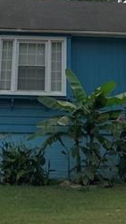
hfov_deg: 13.9
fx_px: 516
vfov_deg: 22.2
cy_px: -60
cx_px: 58
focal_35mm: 87
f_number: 1.8
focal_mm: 4.25
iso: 25
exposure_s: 1/6452
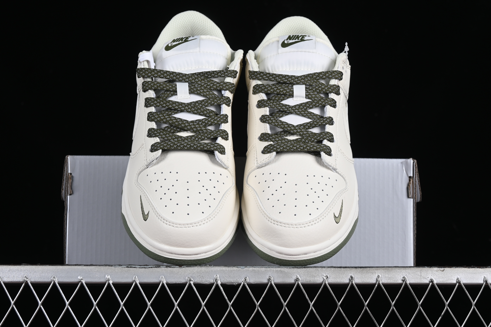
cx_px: 246
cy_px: 164
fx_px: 1023
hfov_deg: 27.0
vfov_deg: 18.2
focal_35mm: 75
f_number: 8
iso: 160
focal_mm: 50
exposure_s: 1/100
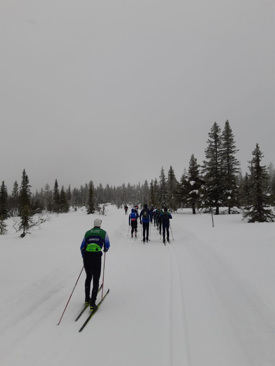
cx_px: 138
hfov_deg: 53.1
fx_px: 275
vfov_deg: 67.3
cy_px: 183
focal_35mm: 26
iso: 40
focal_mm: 3.93
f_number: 1.7
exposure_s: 1/441
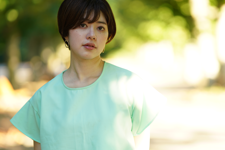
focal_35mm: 137
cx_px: 147
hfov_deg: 14.9
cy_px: 94
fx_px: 856
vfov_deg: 10.0
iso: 100
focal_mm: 85
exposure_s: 1/200
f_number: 1.4
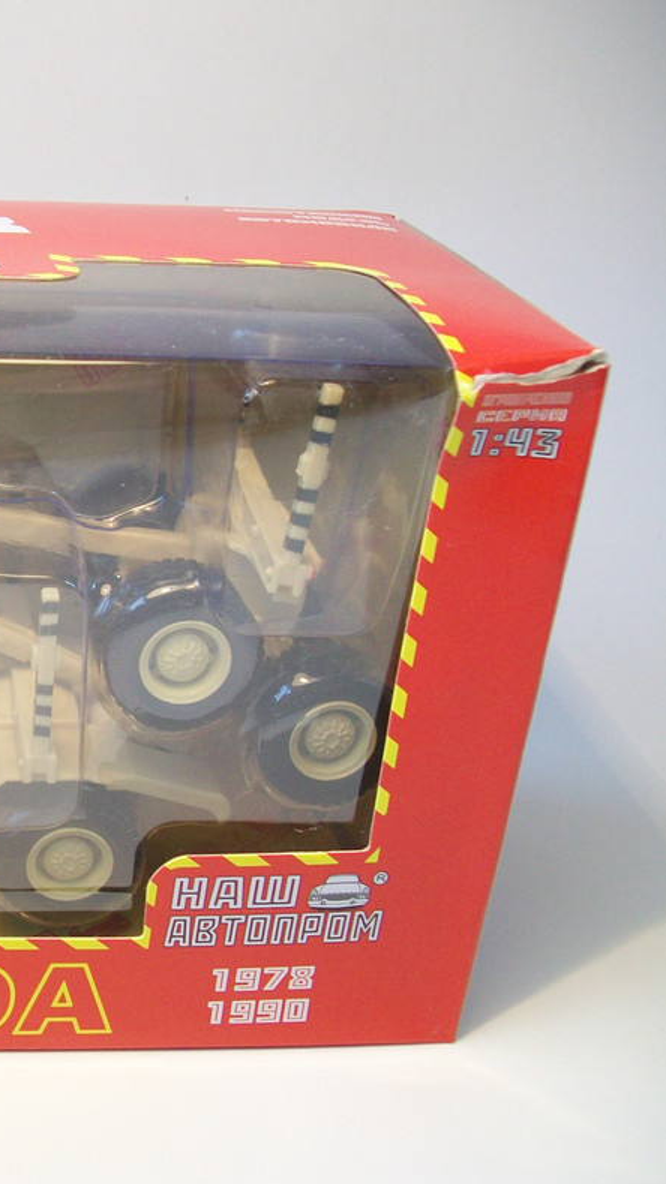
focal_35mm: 53
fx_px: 1665
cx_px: -131
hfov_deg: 21.1
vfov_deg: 39.2
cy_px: 588
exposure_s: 1/80
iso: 64
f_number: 2.7
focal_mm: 6
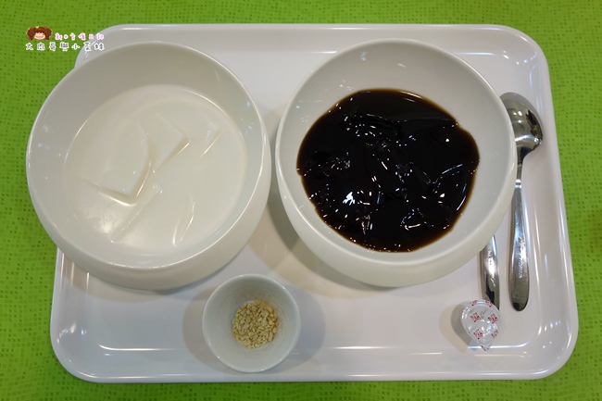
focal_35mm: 28
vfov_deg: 46.4
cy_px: 200
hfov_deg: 65.5
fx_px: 468
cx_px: 301
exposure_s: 1/80
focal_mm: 10.4
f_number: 2.5
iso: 125
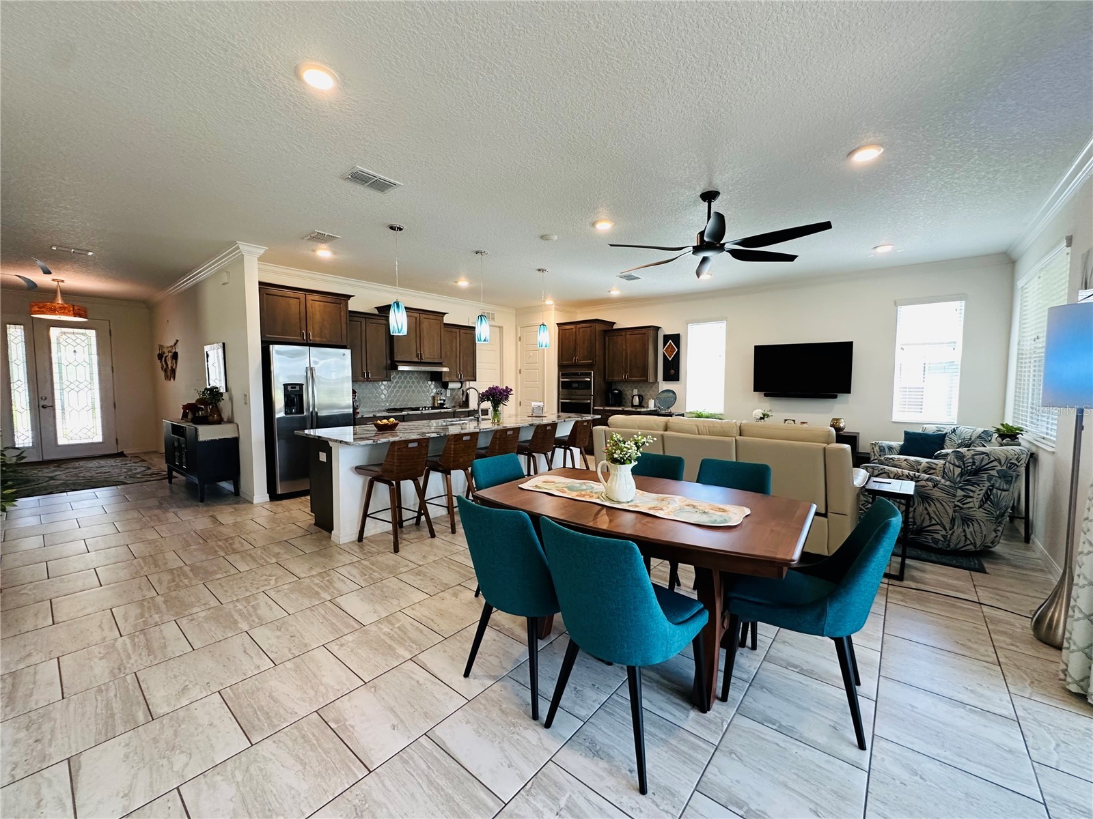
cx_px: 546
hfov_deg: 102.1
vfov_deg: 85.7
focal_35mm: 14
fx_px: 442
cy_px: 410
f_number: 2.2
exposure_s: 1/120
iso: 250
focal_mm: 2.22
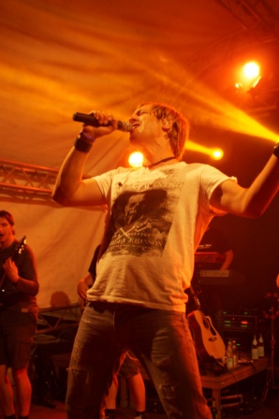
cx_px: 140
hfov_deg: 31.8
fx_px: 489
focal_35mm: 42
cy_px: 210
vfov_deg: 46.4
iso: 800
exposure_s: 1/60
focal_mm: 28
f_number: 4
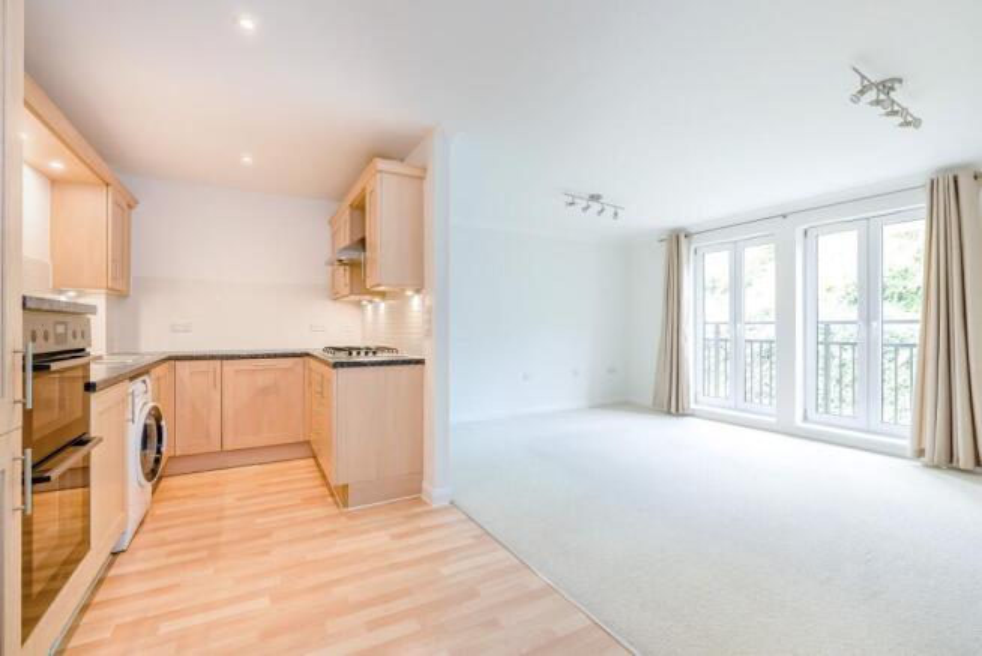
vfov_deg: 73.8
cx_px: 491
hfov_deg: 96.7
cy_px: 328
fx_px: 437
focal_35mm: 16
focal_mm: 16
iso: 160
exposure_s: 1/2
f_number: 9
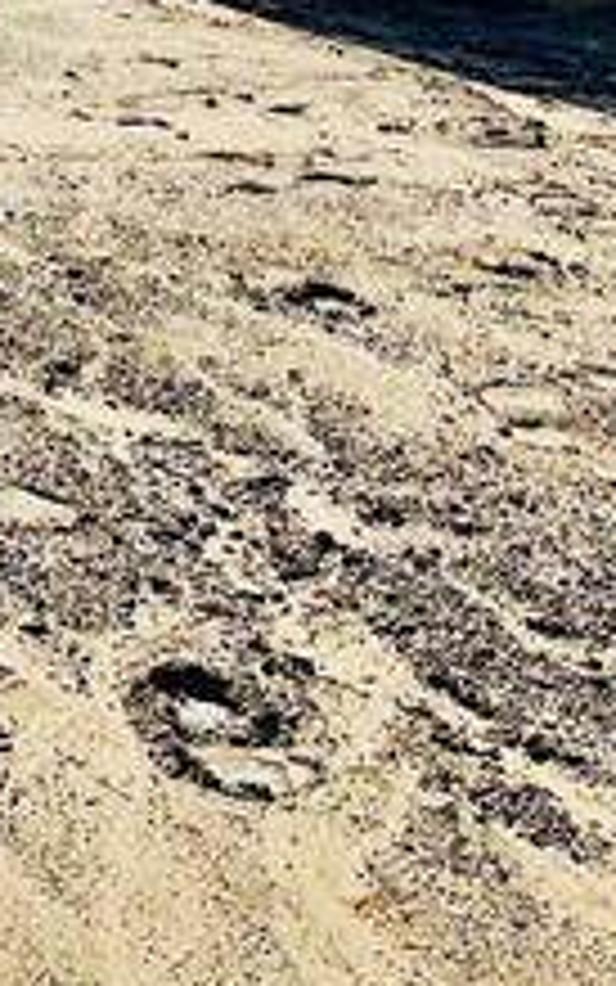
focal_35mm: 119
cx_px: -841
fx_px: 3194
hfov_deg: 9.8
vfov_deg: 15.7
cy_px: -621
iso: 80
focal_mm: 6.86
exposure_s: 1/10753
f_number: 1.78
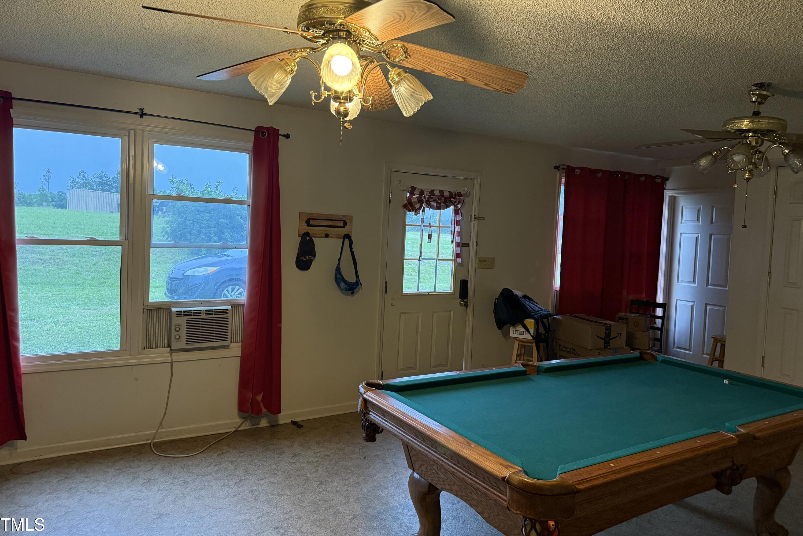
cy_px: 250
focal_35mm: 25
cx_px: 401
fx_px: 558
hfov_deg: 71.5
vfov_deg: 51.3
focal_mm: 6.76
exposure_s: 1/60
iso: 400
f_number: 1.78
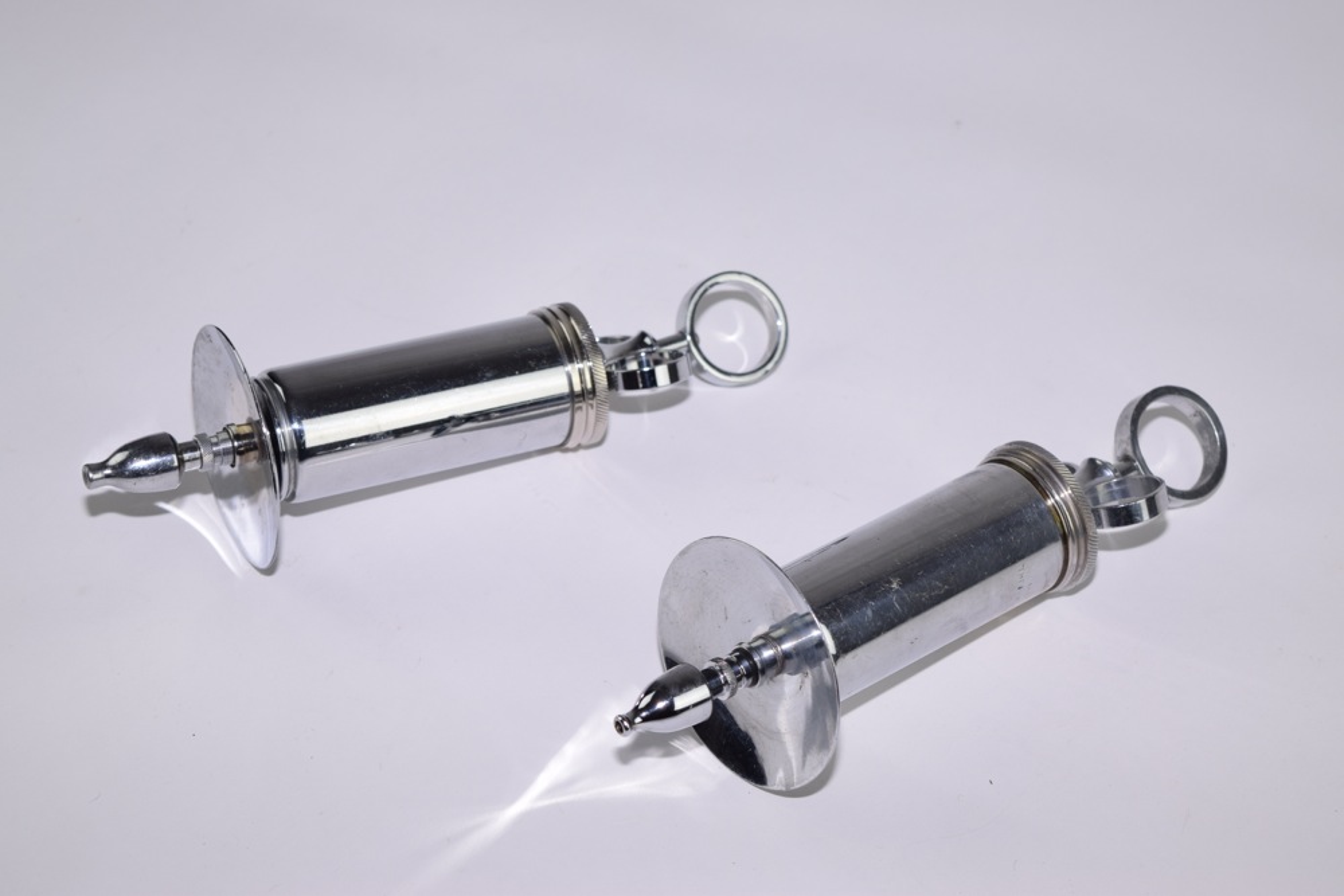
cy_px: 448
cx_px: 672
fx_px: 3080
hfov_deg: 24.6
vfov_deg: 16.6
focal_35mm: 82
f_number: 6.3
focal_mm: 55
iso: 200
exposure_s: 1/200
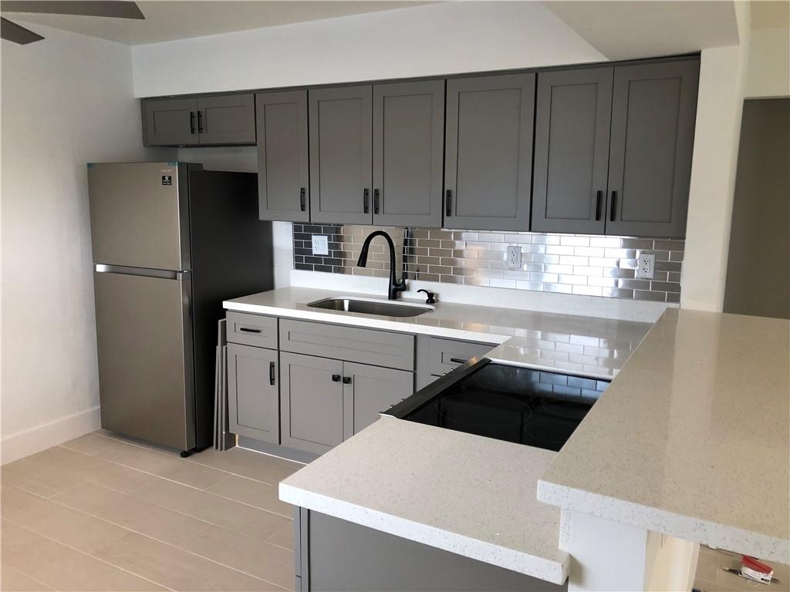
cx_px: 395
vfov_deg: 49.7
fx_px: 639
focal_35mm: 28
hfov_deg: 63.4
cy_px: 296
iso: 40
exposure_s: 1/17
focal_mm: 3.99
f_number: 1.8
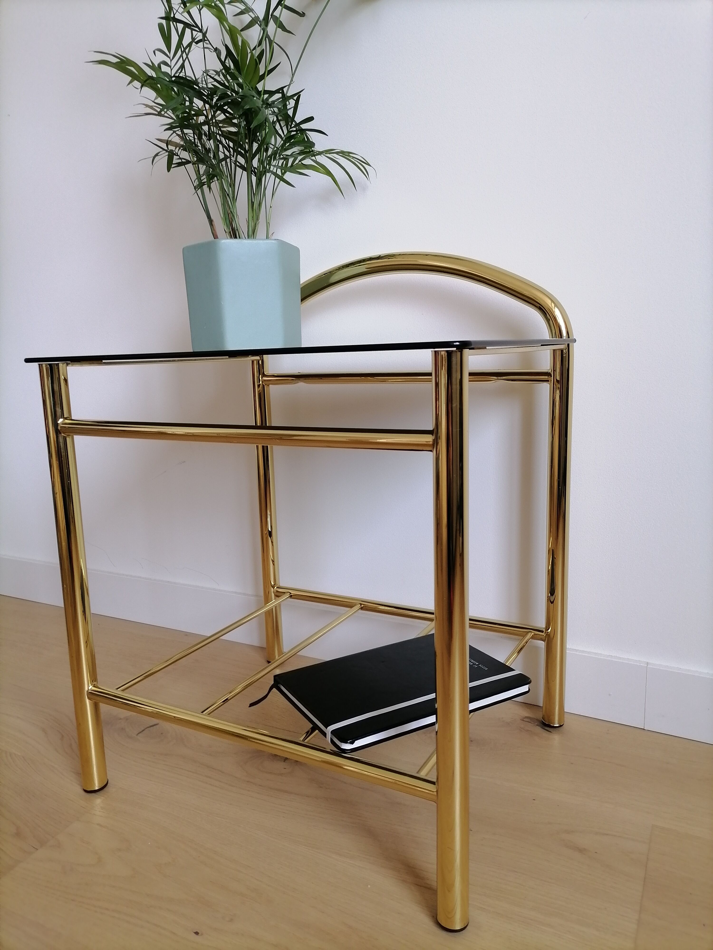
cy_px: 475
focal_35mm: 26
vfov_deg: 67.3
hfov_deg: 53.1
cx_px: 356
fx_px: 714
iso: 100
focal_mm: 5.4
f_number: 1.8
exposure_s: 1/50
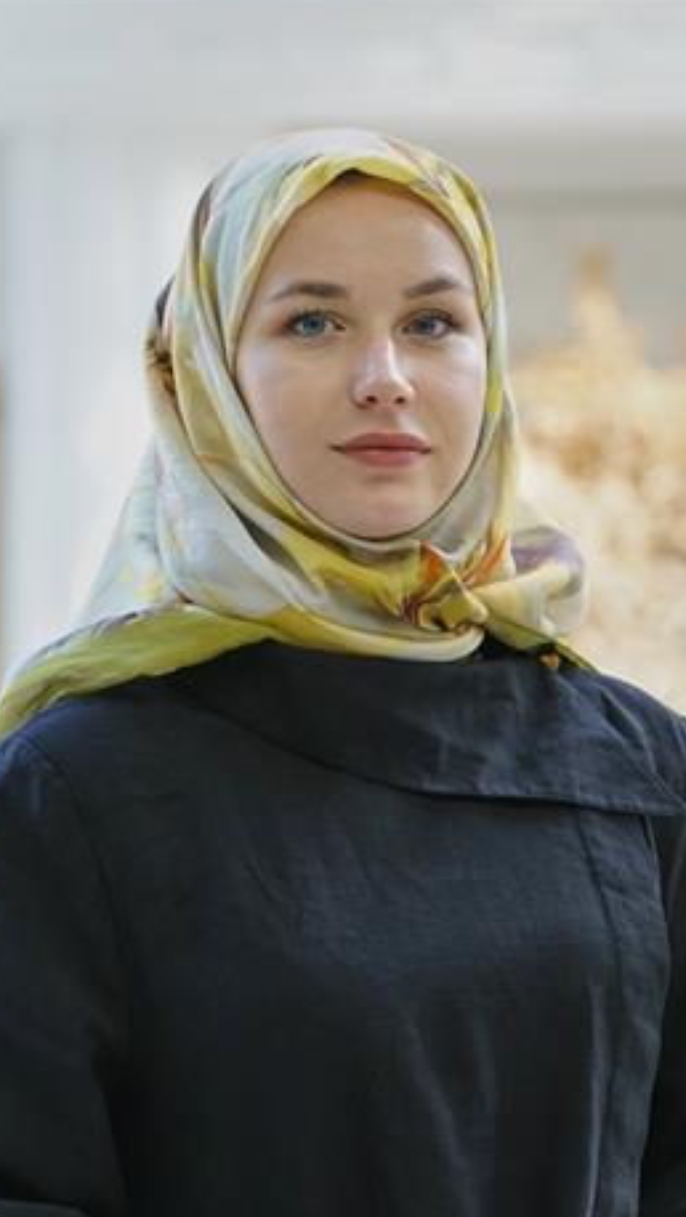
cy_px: 603
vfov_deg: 17.6
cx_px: 332
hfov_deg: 9.9
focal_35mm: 122
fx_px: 3941
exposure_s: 1/125
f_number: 5
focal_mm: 115
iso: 500
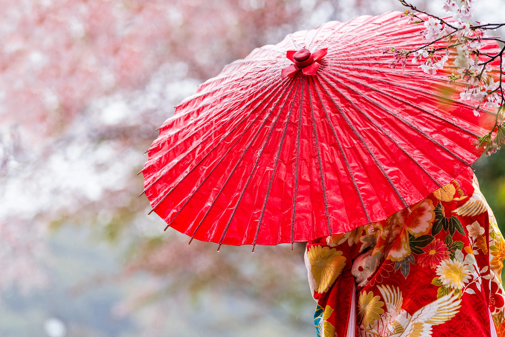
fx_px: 2847
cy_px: 211
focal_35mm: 203
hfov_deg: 10.1
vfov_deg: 6.8
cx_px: 341
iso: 64
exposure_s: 1/320
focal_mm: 135
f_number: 2.8
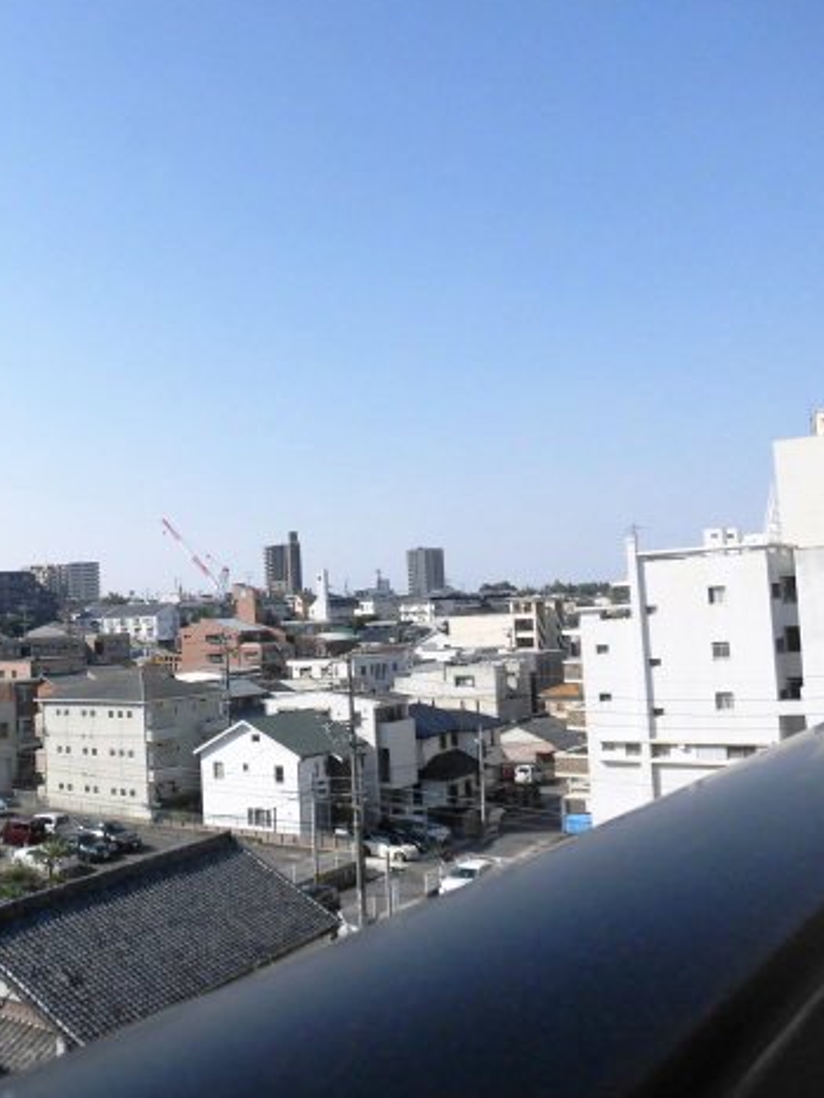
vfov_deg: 55.3
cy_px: 550
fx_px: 1047
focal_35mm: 33
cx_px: 201
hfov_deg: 41.6
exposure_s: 1/320
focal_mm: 4.3
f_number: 7.8
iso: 100
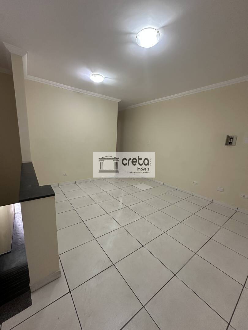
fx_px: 134
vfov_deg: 102.1
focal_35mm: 14
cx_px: 124
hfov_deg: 85.7
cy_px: 165
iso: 250
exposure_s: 1/60
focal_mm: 2.22
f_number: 2.2
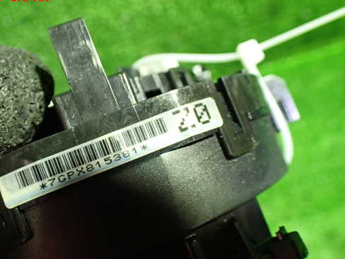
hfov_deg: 49.7
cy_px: 148
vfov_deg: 38.6
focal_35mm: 37
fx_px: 369
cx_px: 133
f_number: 2.3
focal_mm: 5.4
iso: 800
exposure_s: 1/40
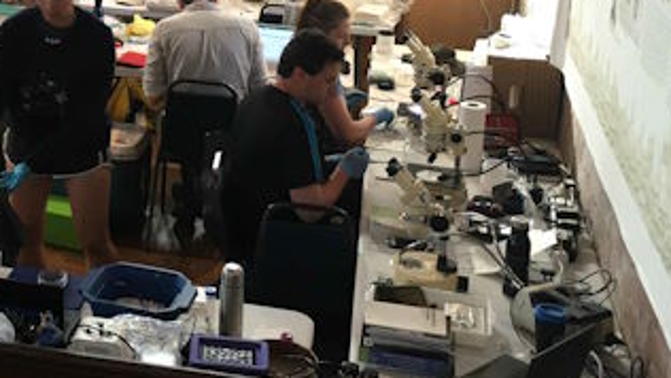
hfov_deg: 27.7
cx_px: 2
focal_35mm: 72
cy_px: -19
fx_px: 1281
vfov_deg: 16.4
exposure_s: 1/33
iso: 80
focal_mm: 4.15
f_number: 2.2
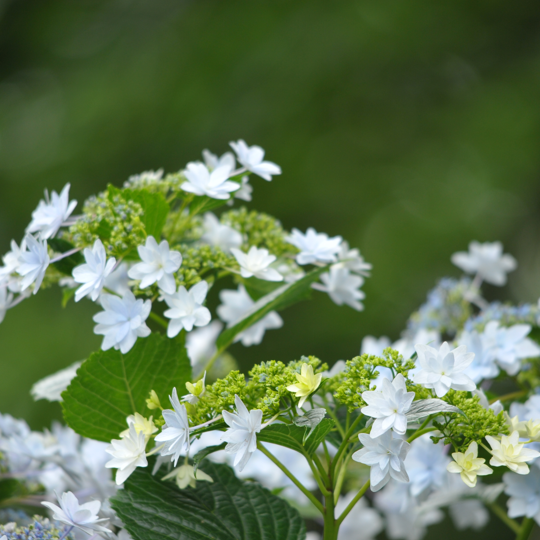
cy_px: 270
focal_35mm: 639
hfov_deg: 2.7
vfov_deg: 2.7
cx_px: 288
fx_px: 11278
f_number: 7.1
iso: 640
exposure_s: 1/400
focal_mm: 500
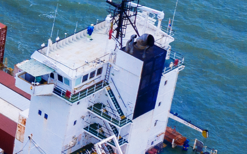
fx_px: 1124
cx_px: -325
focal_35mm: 167
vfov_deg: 7.8
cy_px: -45
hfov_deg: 10.8
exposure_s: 1/320
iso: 100
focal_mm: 10.26
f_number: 5
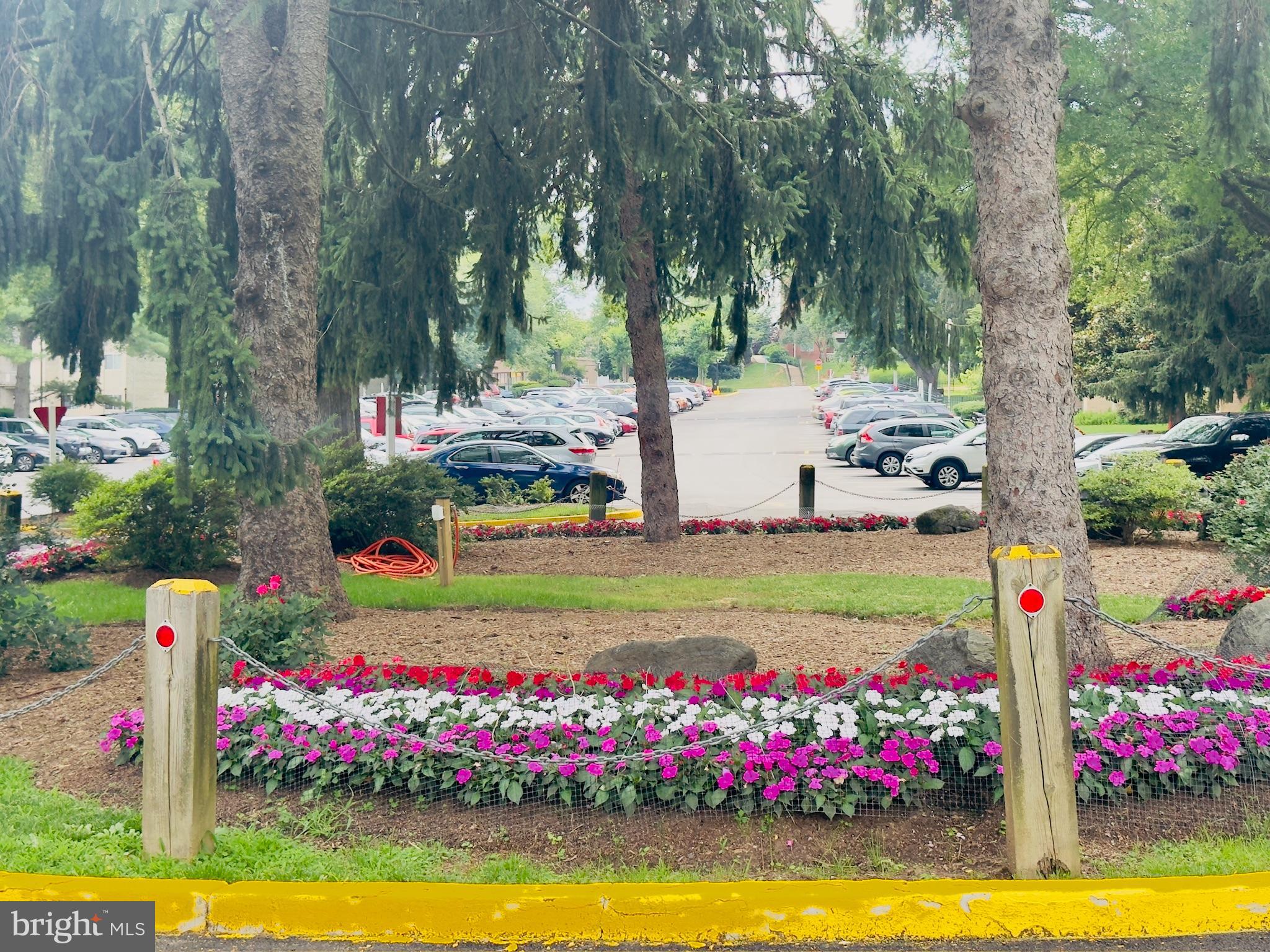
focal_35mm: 48
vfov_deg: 30.3
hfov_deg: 39.7
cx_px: 635
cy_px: 476
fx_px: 1761
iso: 64
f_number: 1.78
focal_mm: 6.76
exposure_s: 1/474
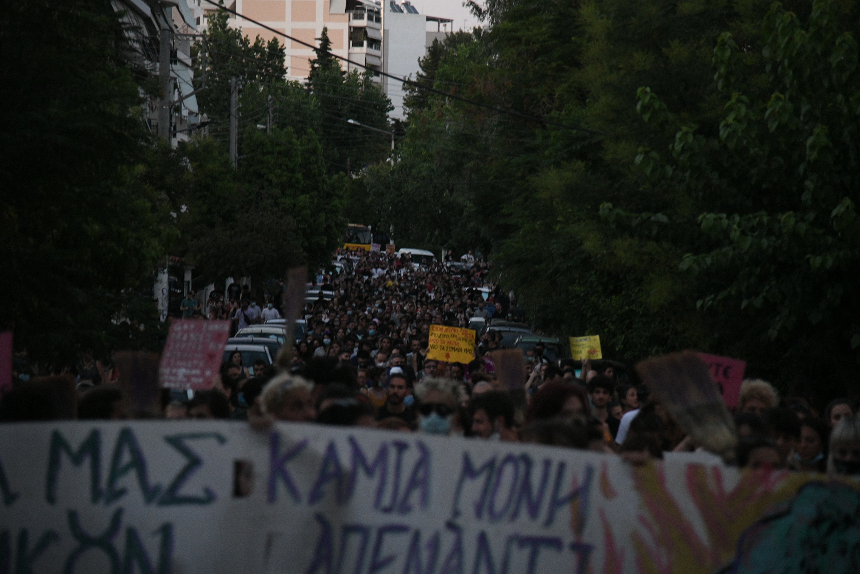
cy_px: 293
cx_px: 421
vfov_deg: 12.1
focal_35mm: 113
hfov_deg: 18.1
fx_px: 2700
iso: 6400
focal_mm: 105
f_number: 4
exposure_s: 1/320
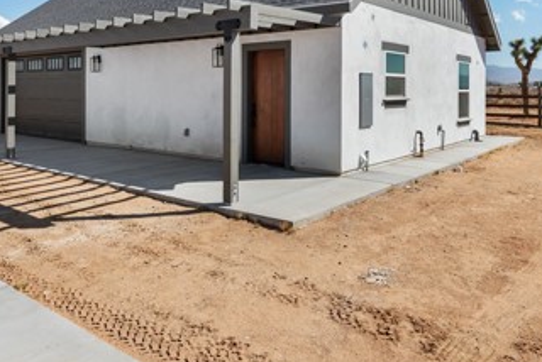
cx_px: 295
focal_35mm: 32
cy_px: 94
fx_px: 482
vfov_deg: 40.1
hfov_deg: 58.6
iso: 250
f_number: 7.1
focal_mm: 16
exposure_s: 1/400
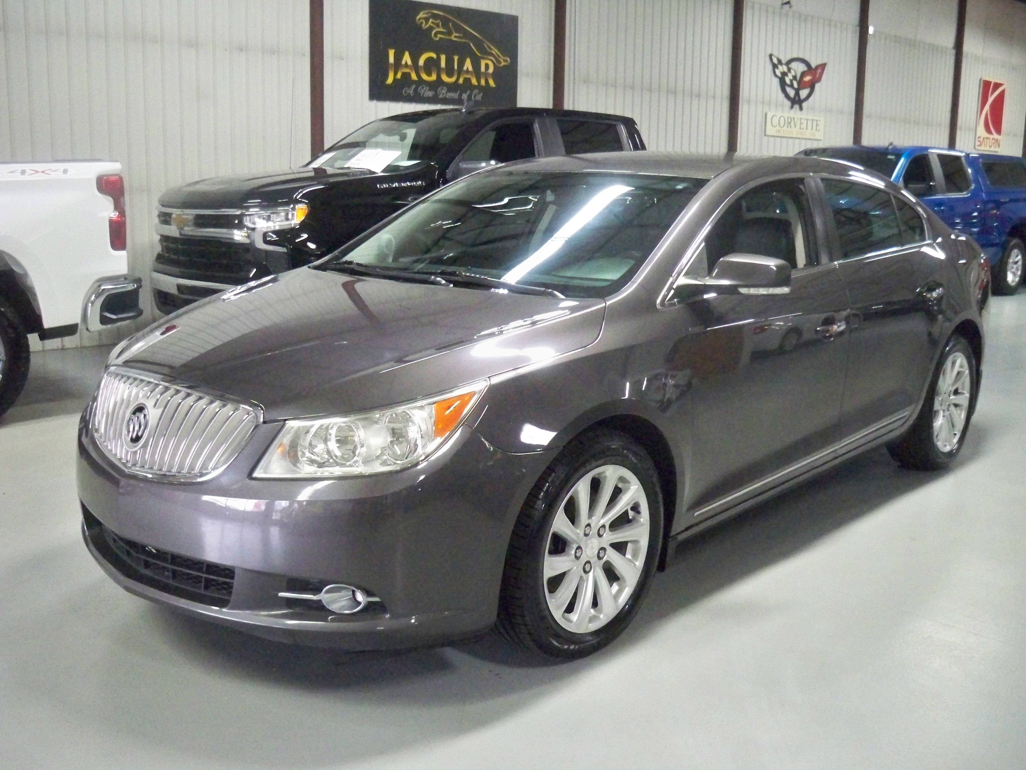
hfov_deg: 52.6
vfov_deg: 40.7
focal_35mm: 35
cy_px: 385
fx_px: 1037
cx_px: 513
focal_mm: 6.3
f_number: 3.1
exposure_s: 1/60
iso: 1250
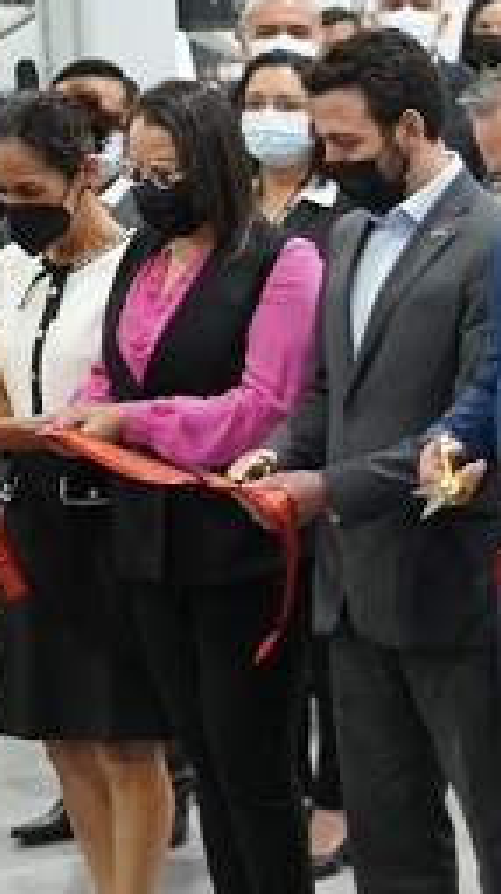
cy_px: 622
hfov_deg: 7.1
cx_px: 1296
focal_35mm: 158
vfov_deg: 13.6
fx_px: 3740
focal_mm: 48
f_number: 4.5
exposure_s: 1/160
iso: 4000
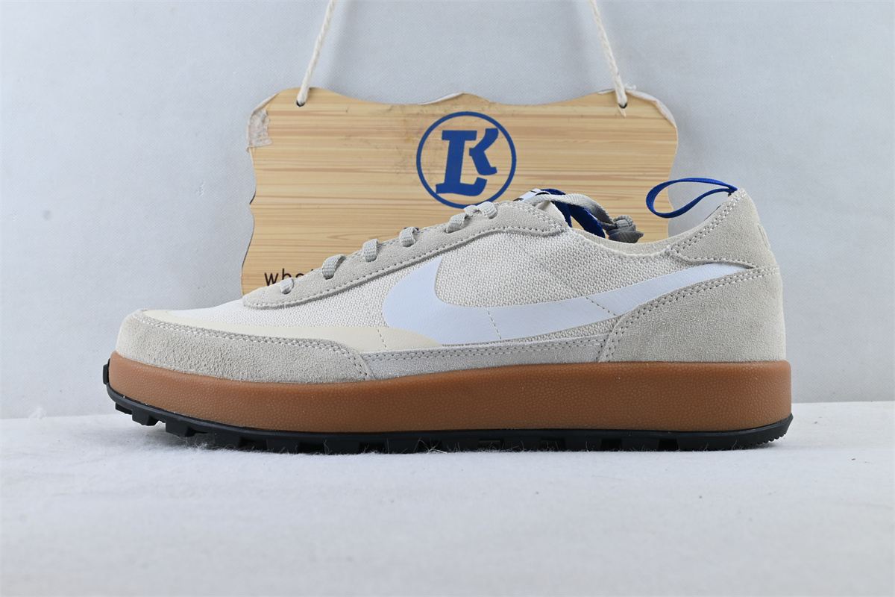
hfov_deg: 51.3
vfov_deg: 35.5
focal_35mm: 38
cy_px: 298
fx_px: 932
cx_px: 448
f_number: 10
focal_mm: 25
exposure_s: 1/15
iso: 100
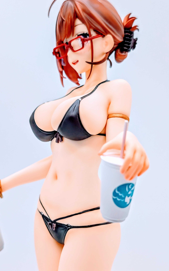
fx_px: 391
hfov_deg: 24.4
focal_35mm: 53
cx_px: 68
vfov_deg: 38.2
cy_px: 133
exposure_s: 1/436
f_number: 1.68
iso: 186
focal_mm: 6.9
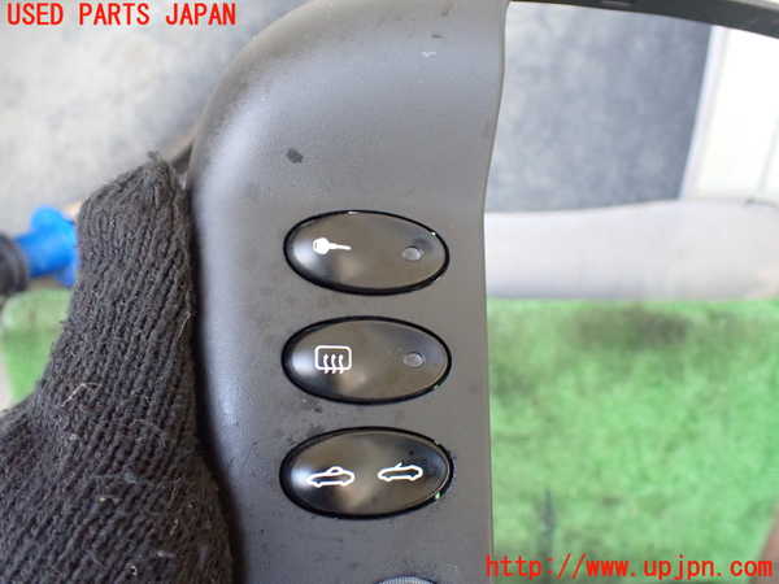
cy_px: 292
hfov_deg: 60.0
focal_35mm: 30
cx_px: 390
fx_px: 675
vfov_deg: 46.8
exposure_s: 1/100
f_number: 2.3
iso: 800
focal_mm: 5.4
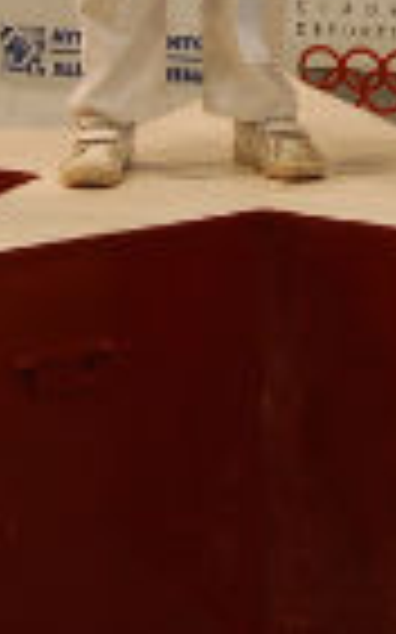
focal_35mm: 182
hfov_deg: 7.2
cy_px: -139
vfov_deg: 11.3
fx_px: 3146
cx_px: 364
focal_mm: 28
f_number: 3.5
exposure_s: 1/50
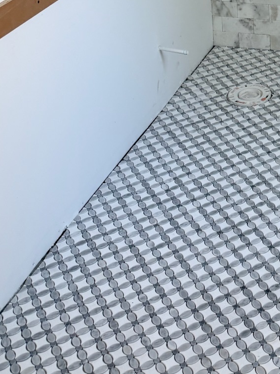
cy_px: 0
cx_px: 331
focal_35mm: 65
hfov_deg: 21.1
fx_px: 701
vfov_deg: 28.0
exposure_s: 1/121
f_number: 1.78
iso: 200
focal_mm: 6.76
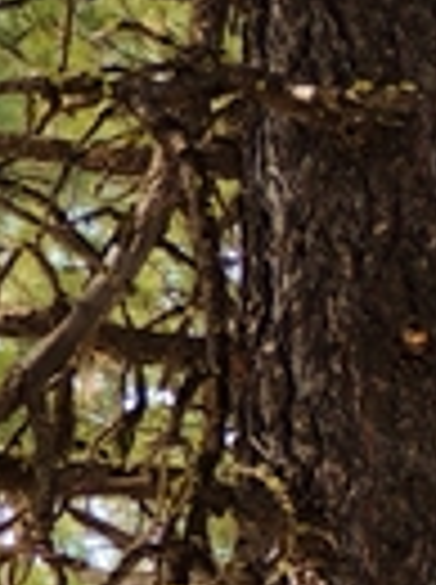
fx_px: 10396
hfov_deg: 2.4
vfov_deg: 3.2
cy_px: 900
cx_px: 1002
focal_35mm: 617
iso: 100
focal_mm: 17.8
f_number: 4.1
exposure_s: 1/250
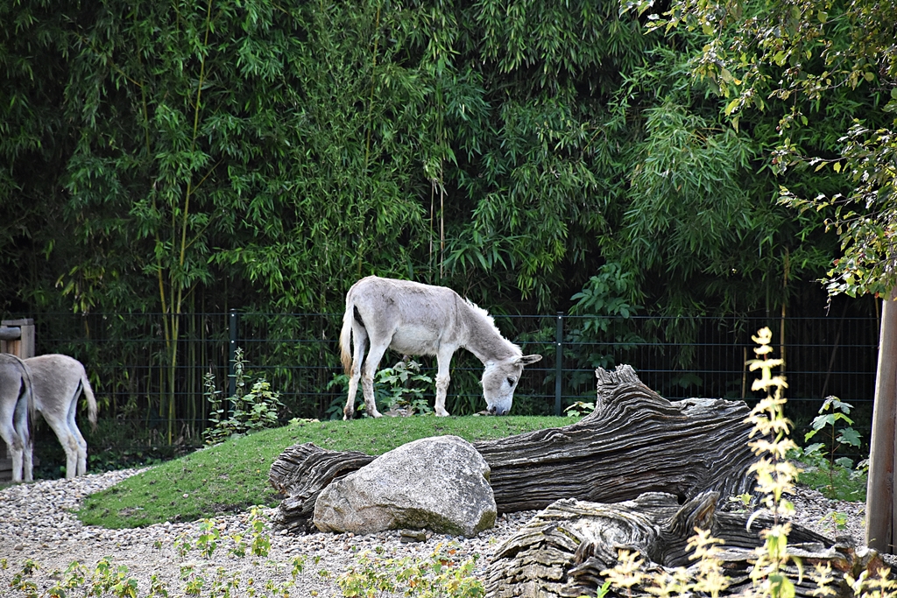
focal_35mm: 210
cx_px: 448
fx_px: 5233
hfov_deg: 9.8
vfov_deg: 6.5
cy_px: 299
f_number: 5.6
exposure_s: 1/500
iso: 1800
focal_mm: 140
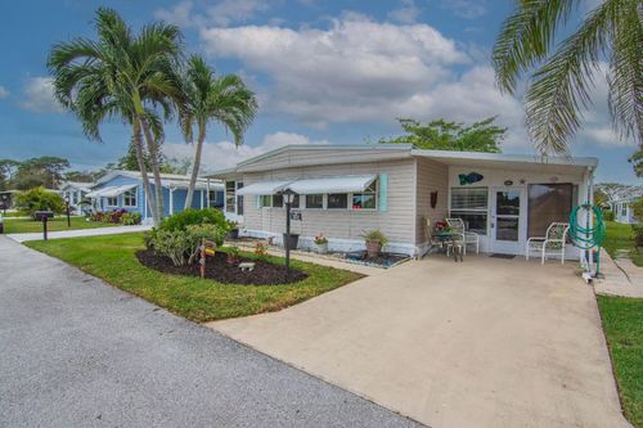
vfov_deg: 72.0
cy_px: 214
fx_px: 295
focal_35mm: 16
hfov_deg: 95.0
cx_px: 322
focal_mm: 11
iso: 320
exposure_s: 1/400
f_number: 10
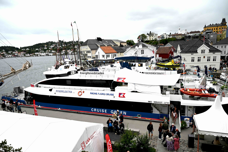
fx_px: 152
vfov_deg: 53.1
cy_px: 76
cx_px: 114
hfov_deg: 73.7
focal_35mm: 24
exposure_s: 1/320
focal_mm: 24
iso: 100
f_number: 6.3
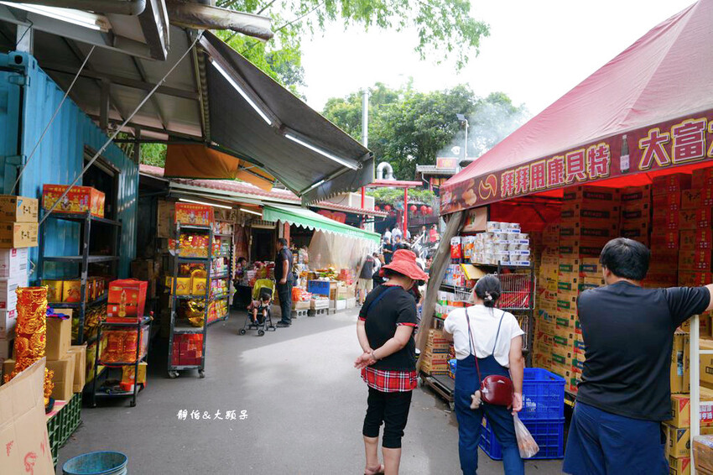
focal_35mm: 24
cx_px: 356
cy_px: 238
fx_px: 475
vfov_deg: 53.1
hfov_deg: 73.8
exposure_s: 1/100
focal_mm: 24
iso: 320
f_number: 7.1
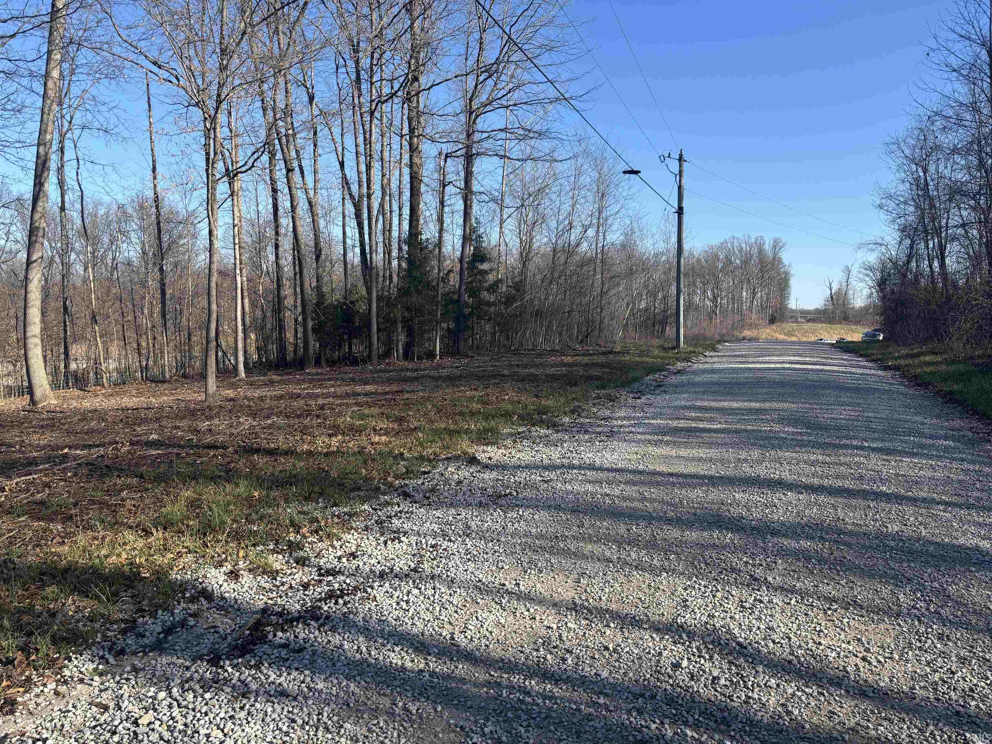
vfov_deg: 53.1
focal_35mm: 26
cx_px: 496
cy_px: 372
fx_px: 745
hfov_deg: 67.3
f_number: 1.6
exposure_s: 1/1695
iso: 50
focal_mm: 5.96
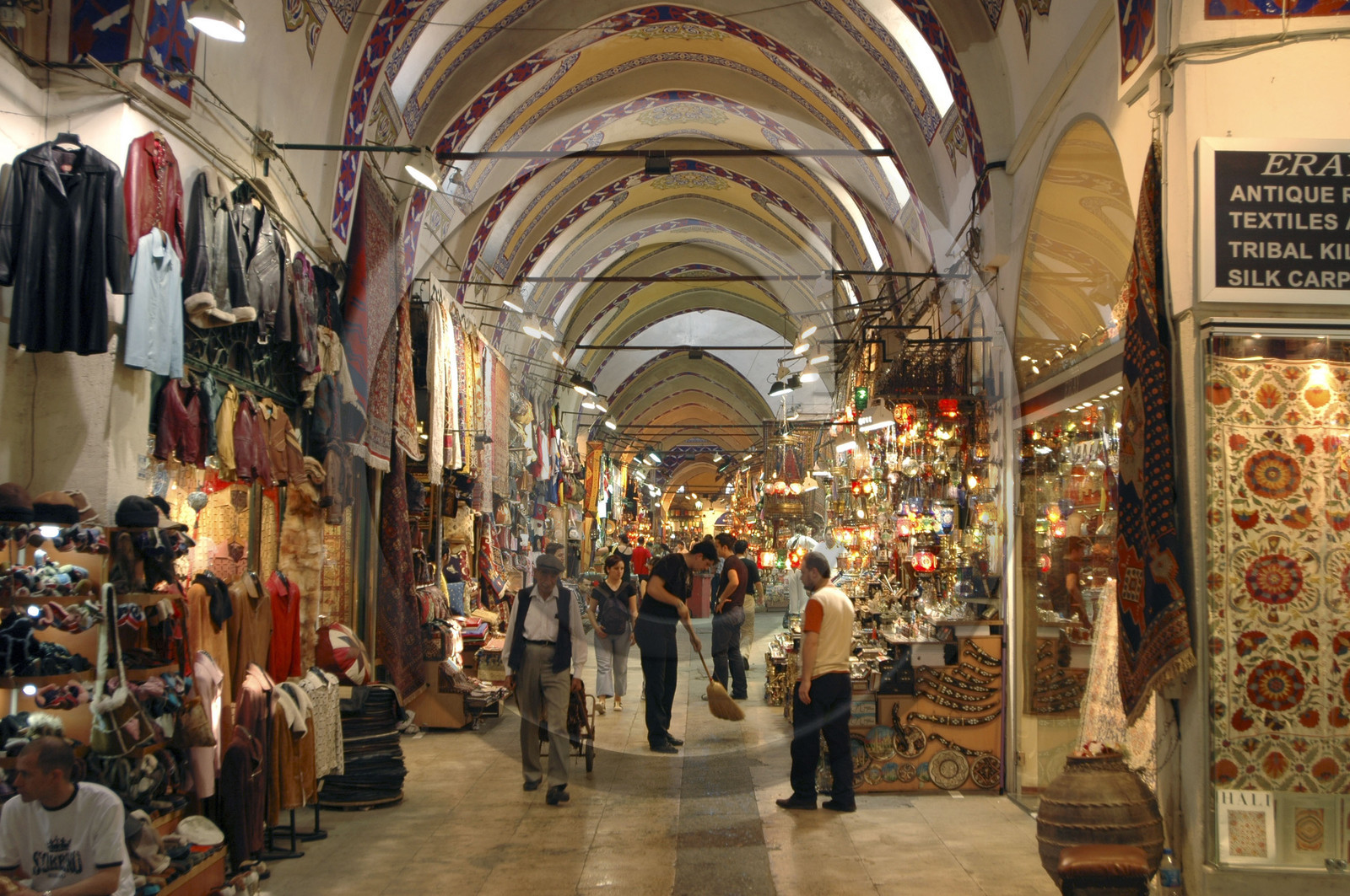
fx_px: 1461
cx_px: 675
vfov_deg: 34.1
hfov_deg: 49.6
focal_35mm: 39
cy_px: 448
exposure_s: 1/40
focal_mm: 26
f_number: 3.2
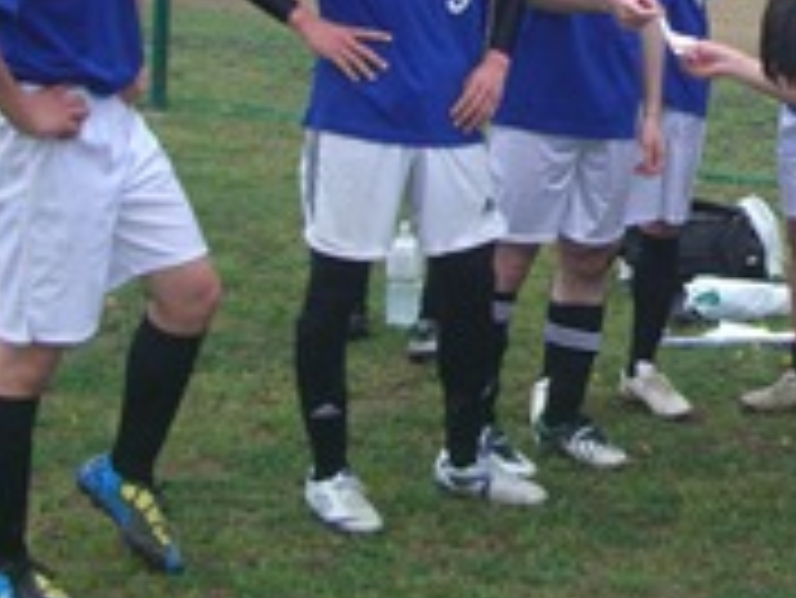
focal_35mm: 96
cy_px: 58
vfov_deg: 15.2
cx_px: 823
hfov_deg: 19.7
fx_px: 2209
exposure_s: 1/320
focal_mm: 7.9
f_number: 2.8
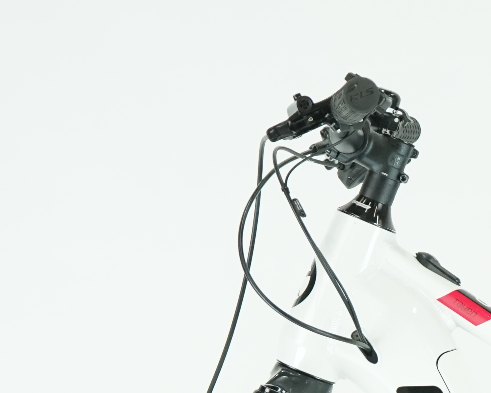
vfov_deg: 7.1
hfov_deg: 8.8
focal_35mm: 216
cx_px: 612
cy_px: 557
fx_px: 3138
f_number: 5
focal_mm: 59
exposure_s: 1/200
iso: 1600
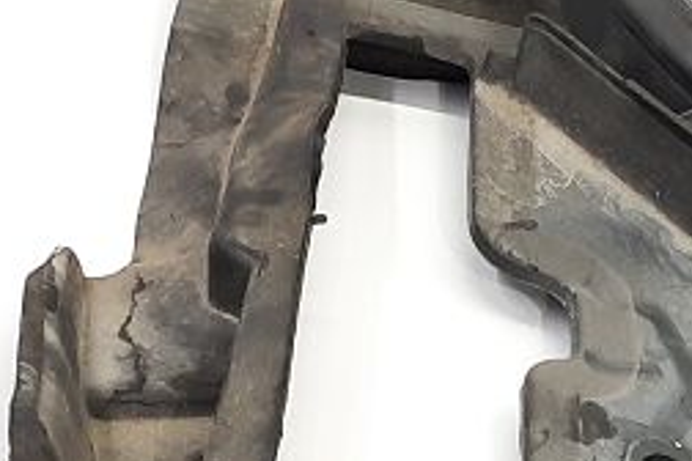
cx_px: 1439
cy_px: 373
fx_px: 2383
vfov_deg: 11.0
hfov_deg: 13.7
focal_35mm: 124
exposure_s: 1/50
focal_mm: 4.6
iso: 100
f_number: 2
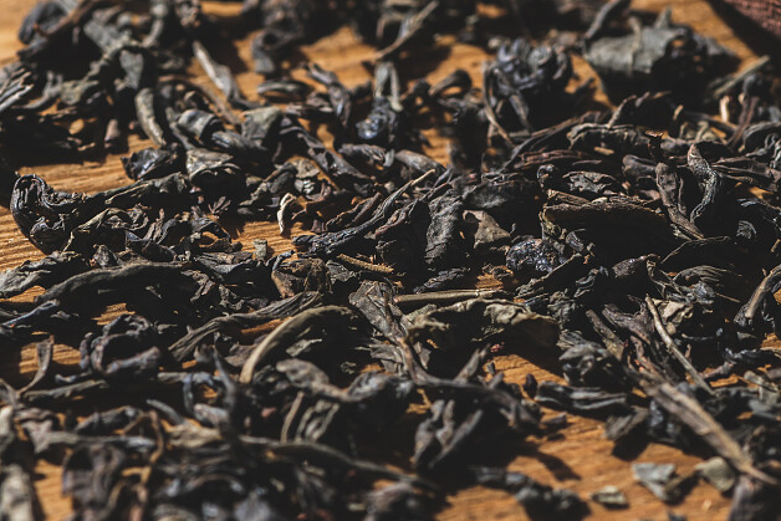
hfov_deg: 9.6
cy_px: 149
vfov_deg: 6.4
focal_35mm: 214
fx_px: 4643
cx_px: 546
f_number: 9
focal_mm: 105
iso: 80
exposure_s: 1/160
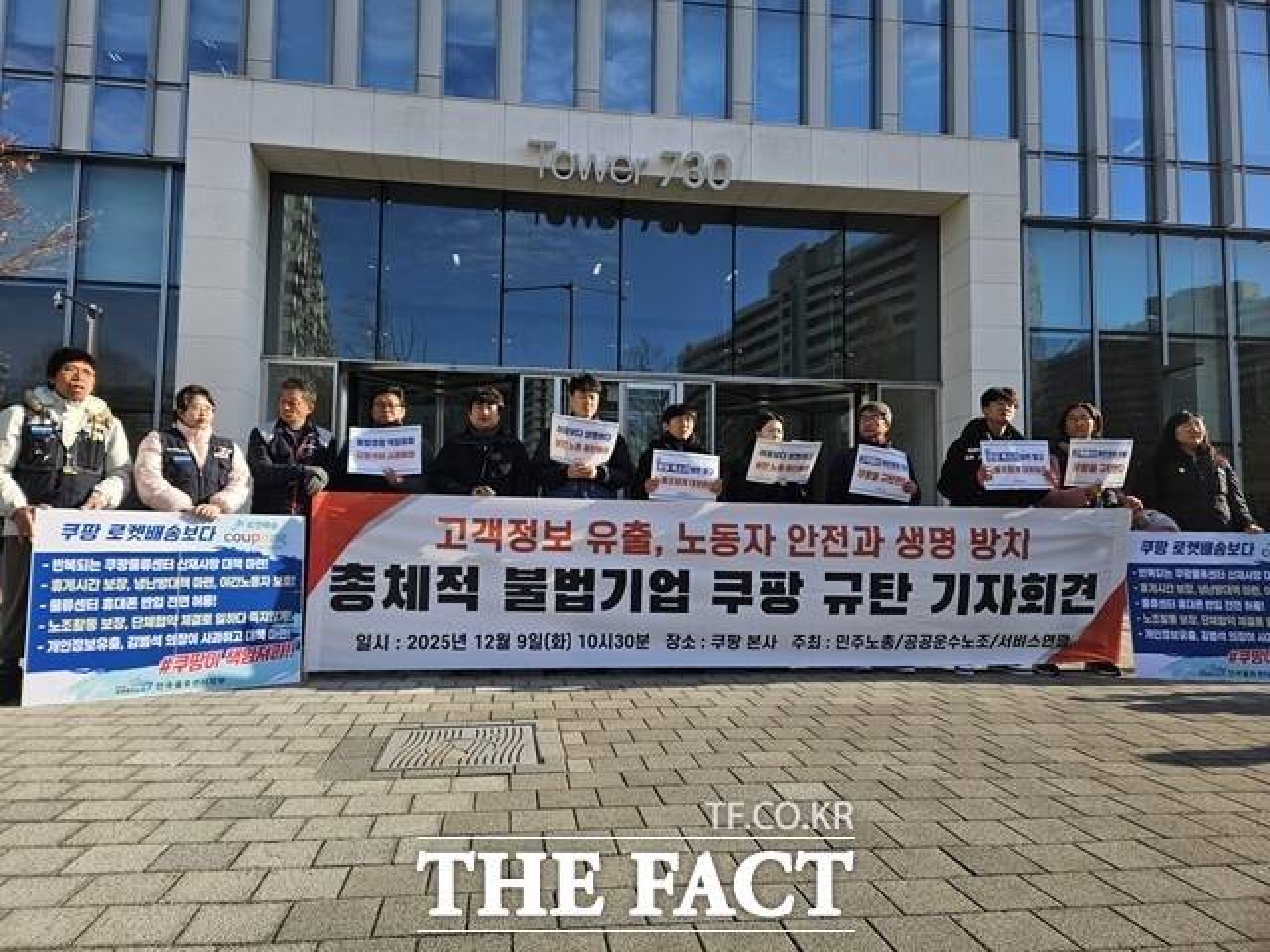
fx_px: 844
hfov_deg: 73.9
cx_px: 635
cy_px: 476
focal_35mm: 23
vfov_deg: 58.9
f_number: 1.8
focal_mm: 5.4
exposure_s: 1/1468
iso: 32
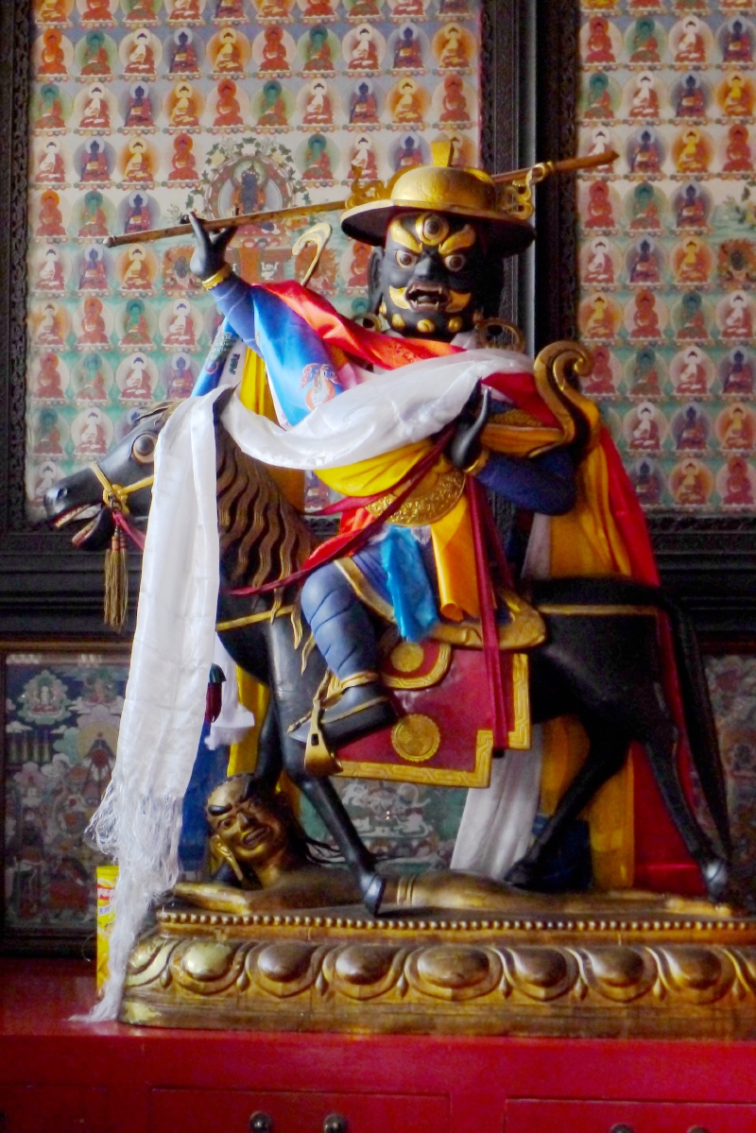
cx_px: 378
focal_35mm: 70
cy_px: 566
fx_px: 2204
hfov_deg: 19.5
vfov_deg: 28.8
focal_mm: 14.9
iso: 800
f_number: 3
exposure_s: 1/15
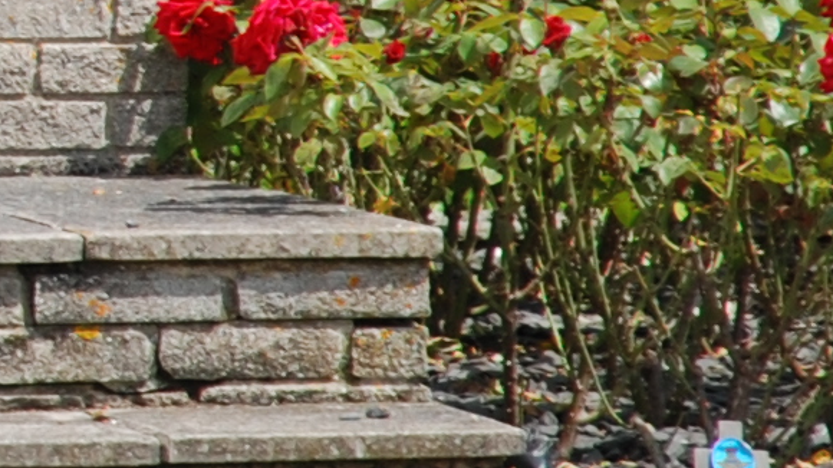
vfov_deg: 1.6
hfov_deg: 2.9
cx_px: -1363
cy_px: -458
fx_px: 16232
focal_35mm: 735
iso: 100
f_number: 4.5
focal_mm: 70
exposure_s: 1/400
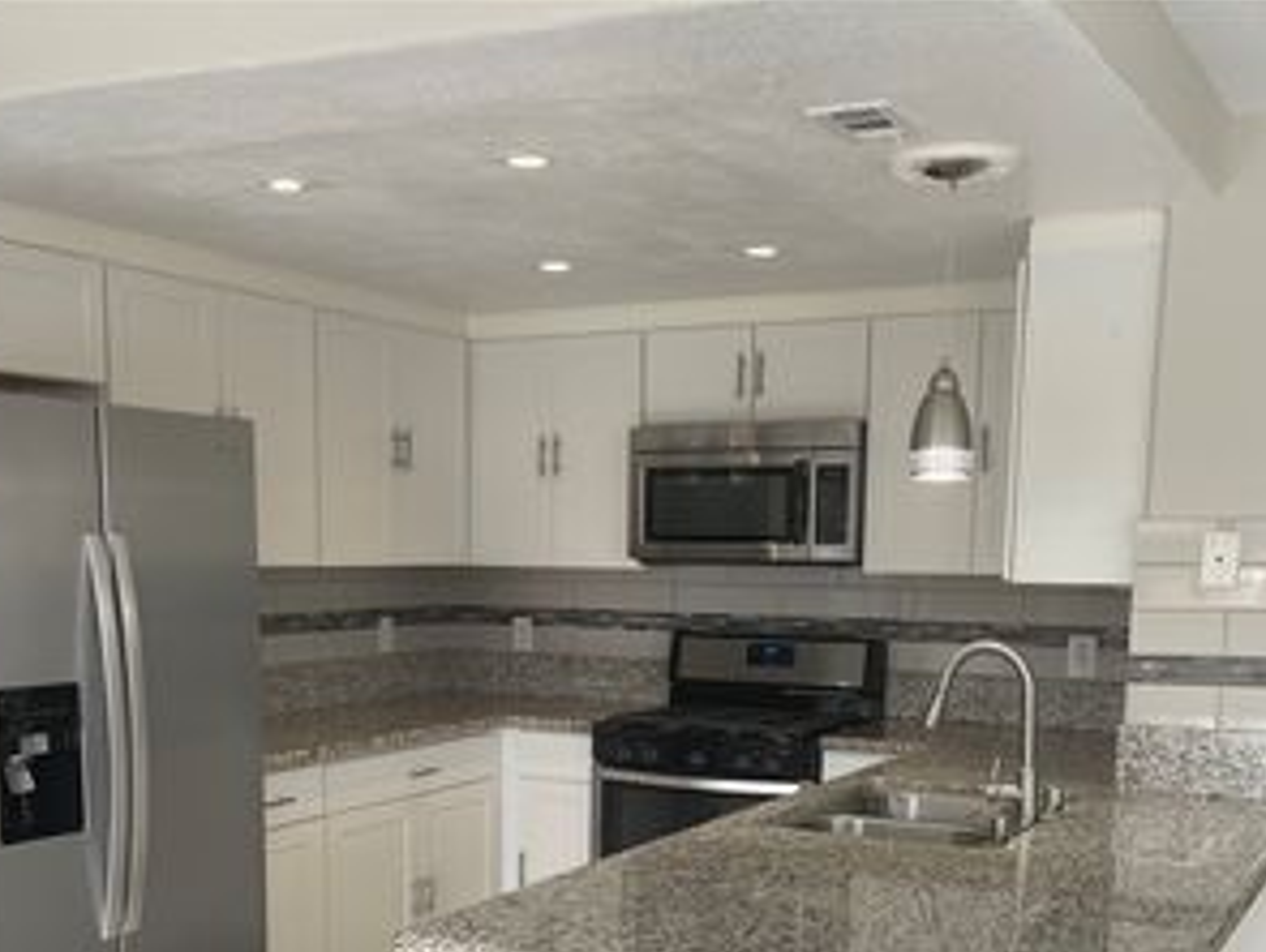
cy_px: 800
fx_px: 1611
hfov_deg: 42.9
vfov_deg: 31.8
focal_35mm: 44
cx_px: 597
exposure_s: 1/120
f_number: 1.6
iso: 40
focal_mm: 5.1
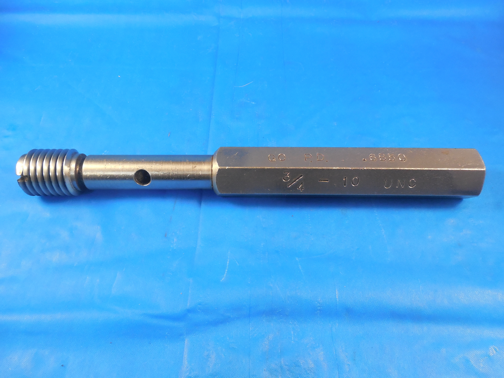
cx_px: 252
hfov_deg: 69.4
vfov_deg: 54.9
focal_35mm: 25
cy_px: 189
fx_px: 364
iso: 320
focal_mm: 4.5
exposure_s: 1/30
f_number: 3.3
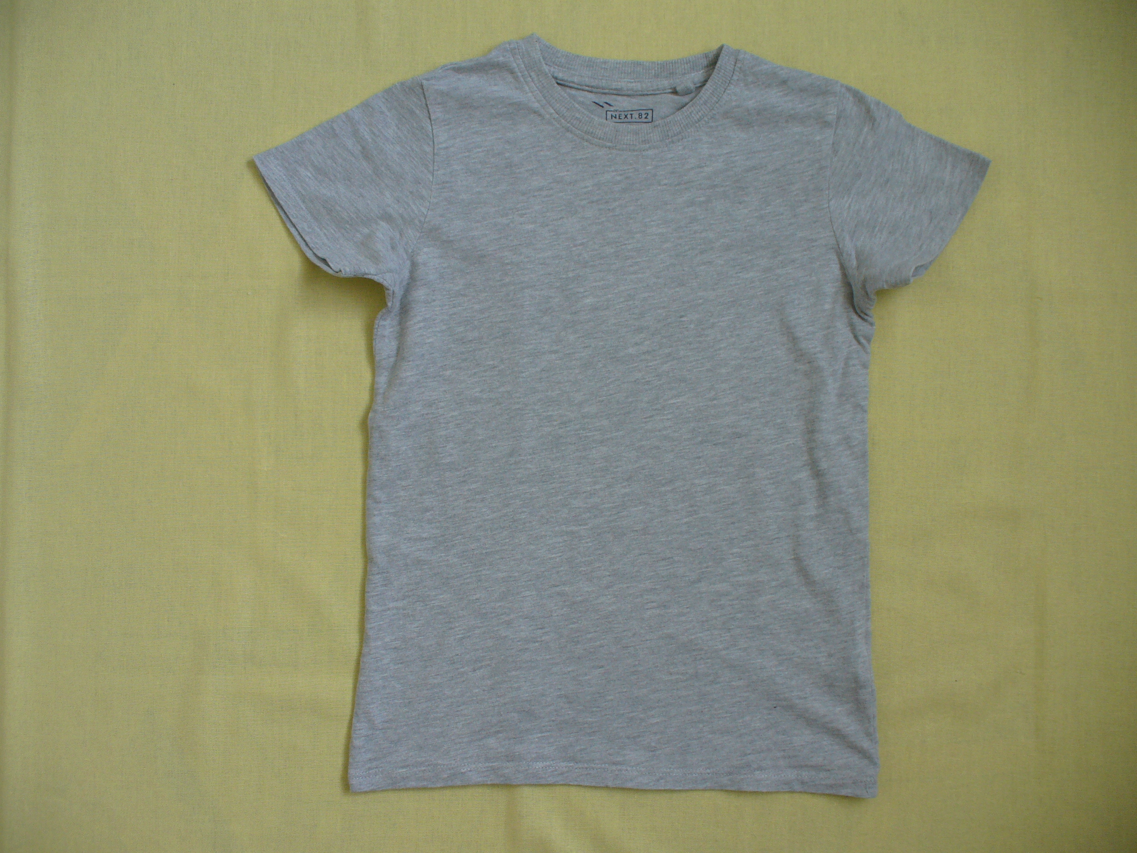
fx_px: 1215
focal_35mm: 37
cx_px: 568
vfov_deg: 38.7
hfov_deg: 50.1
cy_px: 426
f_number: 2.8
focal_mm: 6.1
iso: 100
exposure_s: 1/40
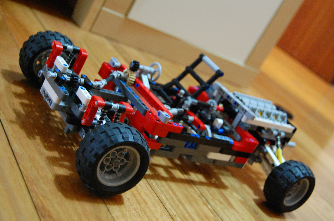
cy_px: 110
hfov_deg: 35.1
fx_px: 528
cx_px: 167
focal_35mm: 57
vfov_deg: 23.7
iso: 1600
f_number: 5
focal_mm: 38
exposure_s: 1/5
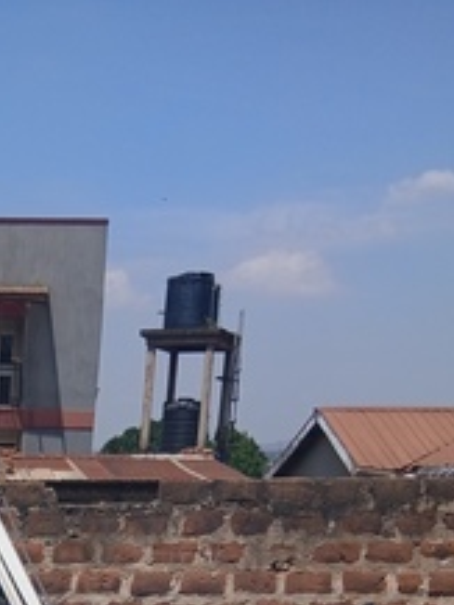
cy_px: 831
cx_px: -120
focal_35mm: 72
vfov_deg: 23.3
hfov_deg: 19.1
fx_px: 1258
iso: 20
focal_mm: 3.98
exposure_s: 1/848
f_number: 1.8
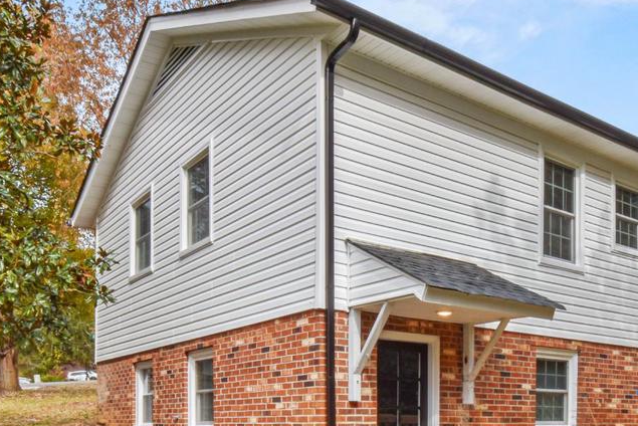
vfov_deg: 37.6
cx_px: 373
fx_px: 603
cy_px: 338
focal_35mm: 34
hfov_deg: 55.5
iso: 100
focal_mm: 10
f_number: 22
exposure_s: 1/20
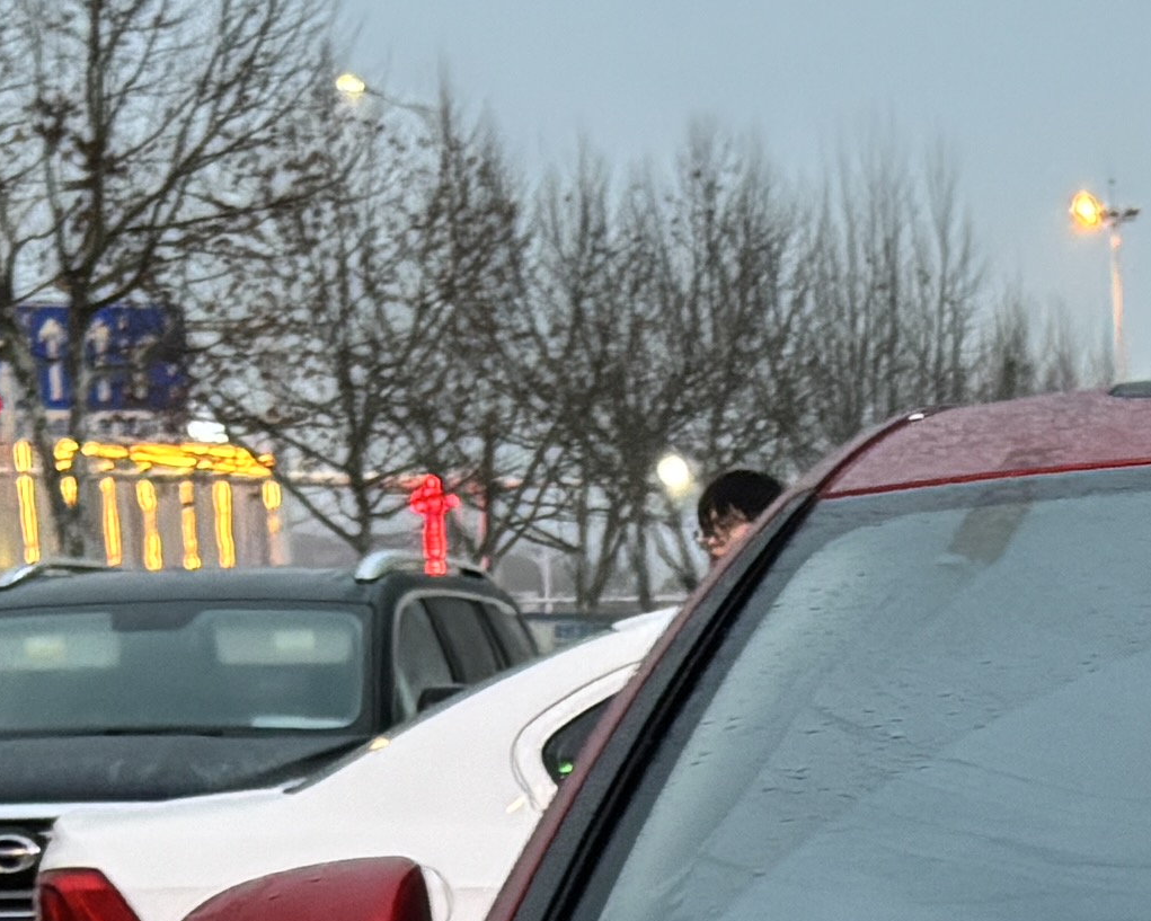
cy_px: 2045
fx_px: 4838
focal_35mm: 142
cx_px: 1646
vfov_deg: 9.8
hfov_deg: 12.9
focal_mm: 5.96
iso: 640
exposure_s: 1/40
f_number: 1.6
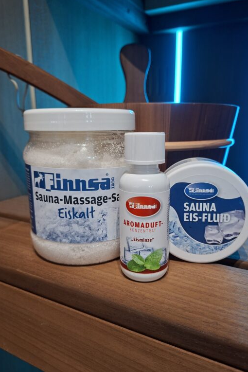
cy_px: 193
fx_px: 258
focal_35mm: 25
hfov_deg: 51.2
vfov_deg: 71.5
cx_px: 136
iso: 250
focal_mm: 5.54
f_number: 1.8
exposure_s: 1/50
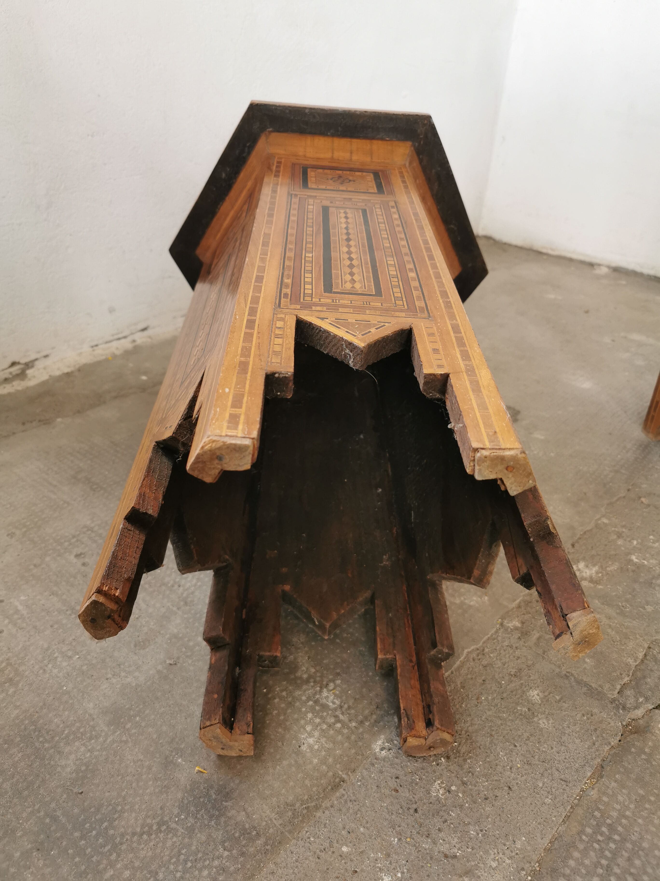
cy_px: 440
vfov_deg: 65.3
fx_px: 686
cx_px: 330
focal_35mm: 27
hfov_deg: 51.4
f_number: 1.6
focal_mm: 5.56
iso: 125
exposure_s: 1/100
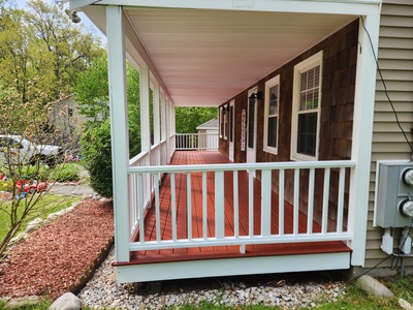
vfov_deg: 58.9
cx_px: 206
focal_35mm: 23
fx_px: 274
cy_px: 155
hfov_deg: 73.9
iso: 20
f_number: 1.8
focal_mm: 5.4
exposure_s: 1/468
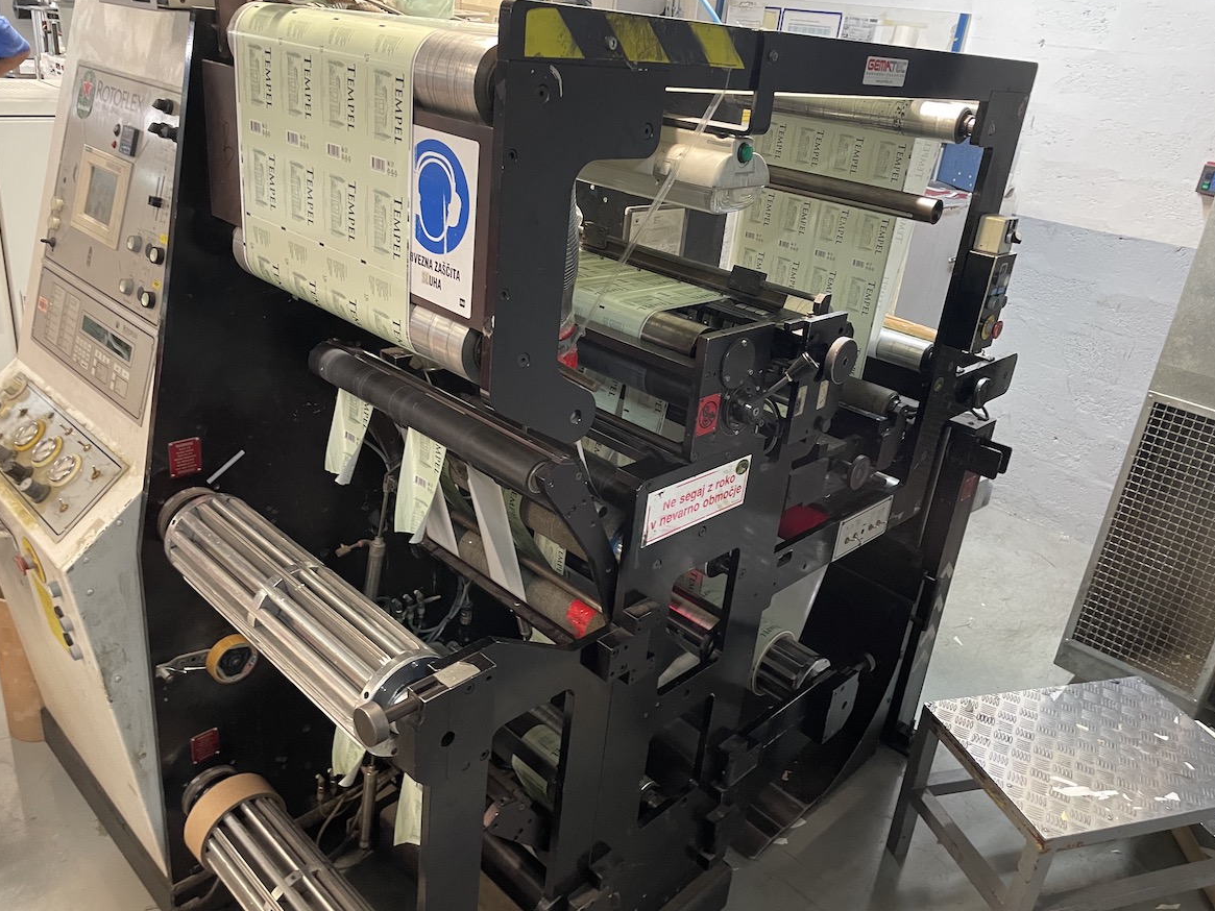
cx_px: 593
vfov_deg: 51.4
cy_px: 450
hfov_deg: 65.3
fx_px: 948
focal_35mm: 27
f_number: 1.6
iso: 250
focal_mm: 4.2
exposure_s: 1/50
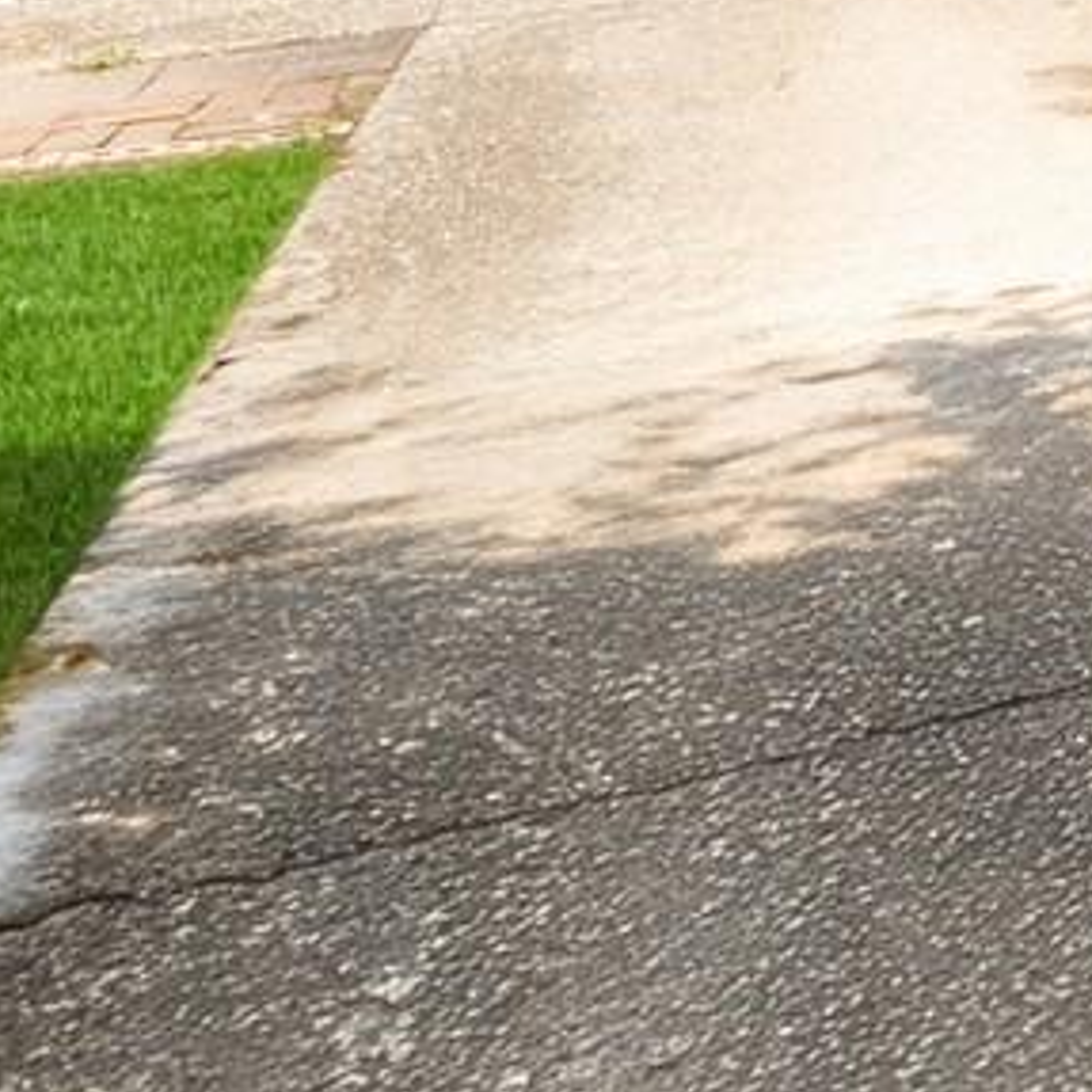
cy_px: -873
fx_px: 3034
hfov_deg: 12.9
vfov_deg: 16.9
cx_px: 2911
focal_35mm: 85
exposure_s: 1/30
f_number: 10
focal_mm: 14
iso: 320
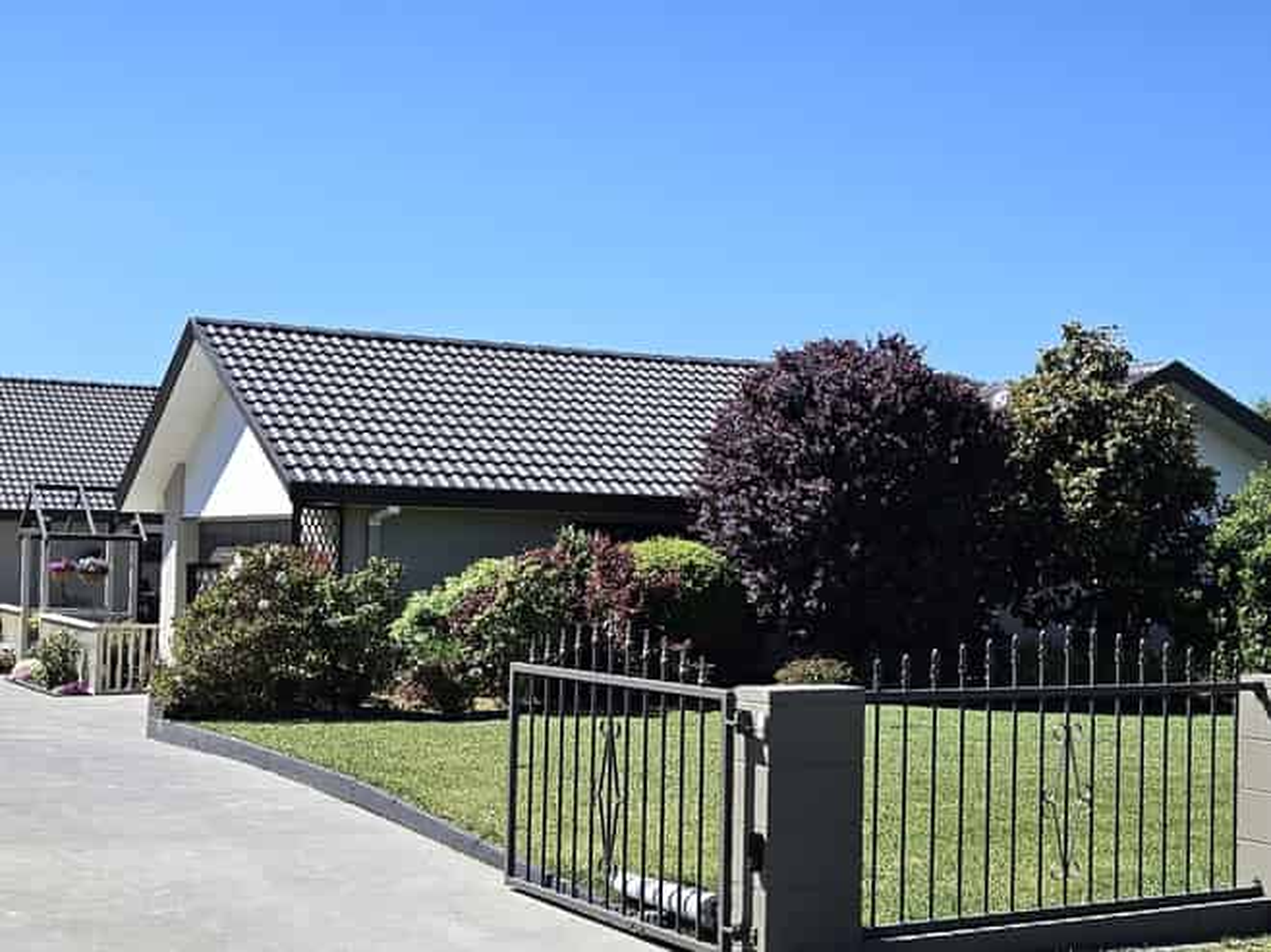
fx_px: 844
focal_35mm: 23
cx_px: 636
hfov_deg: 73.9
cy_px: 476
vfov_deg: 58.8
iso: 25
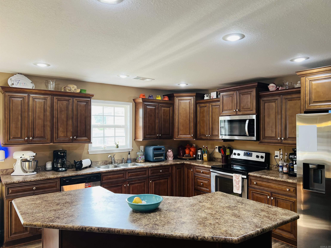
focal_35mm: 26
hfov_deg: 67.3
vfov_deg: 53.1
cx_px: 166
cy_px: 124
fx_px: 249
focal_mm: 5.7
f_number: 1.5
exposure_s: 1/120
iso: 125
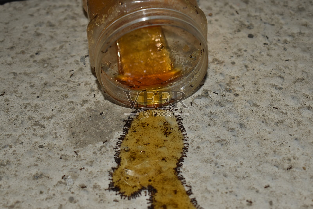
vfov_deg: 17.5
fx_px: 678
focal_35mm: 78
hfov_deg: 26.0
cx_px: 156
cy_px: 104
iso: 200
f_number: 5.6
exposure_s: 1/125
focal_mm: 52
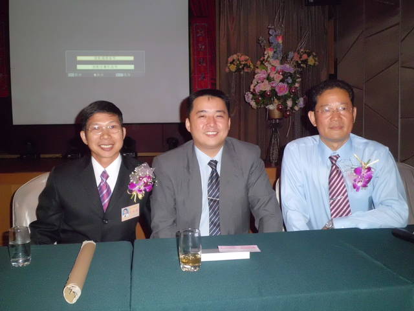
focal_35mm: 36
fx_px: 431
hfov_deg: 51.4
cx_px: 207
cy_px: 156
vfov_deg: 39.7
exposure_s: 1/60
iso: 400
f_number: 3.1
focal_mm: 6.4
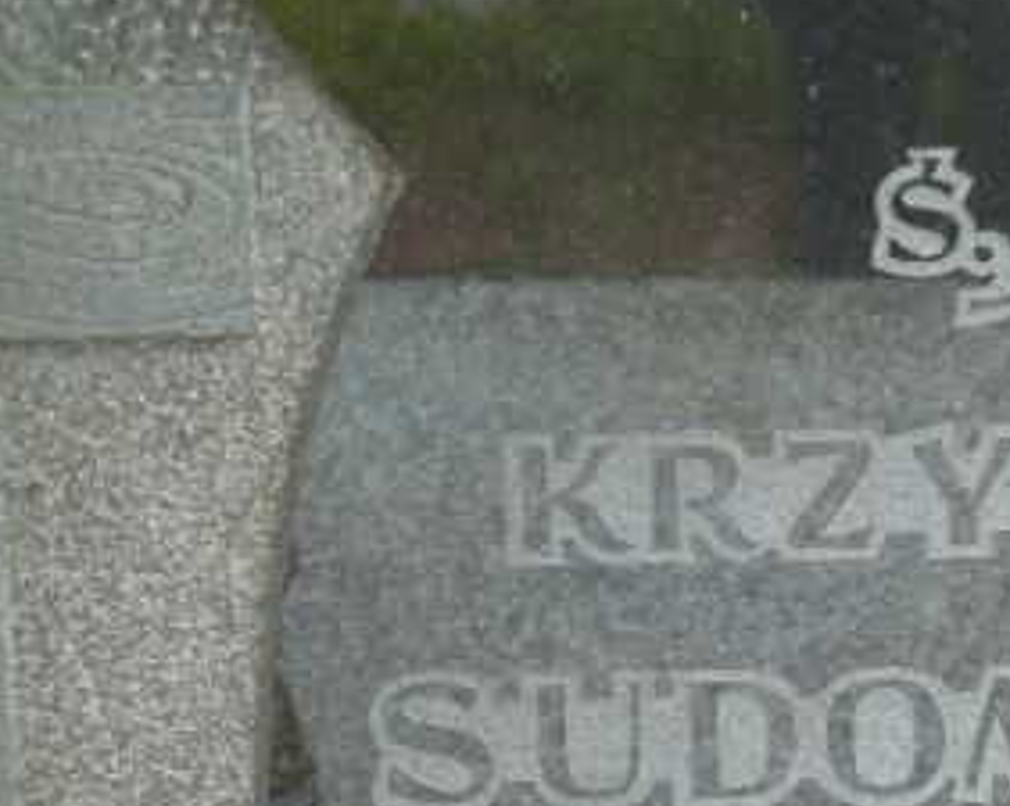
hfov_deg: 9.0
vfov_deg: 7.2
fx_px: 6360
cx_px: 999
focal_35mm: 213
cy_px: 688
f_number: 4.3
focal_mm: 15.8
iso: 125
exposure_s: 1/40
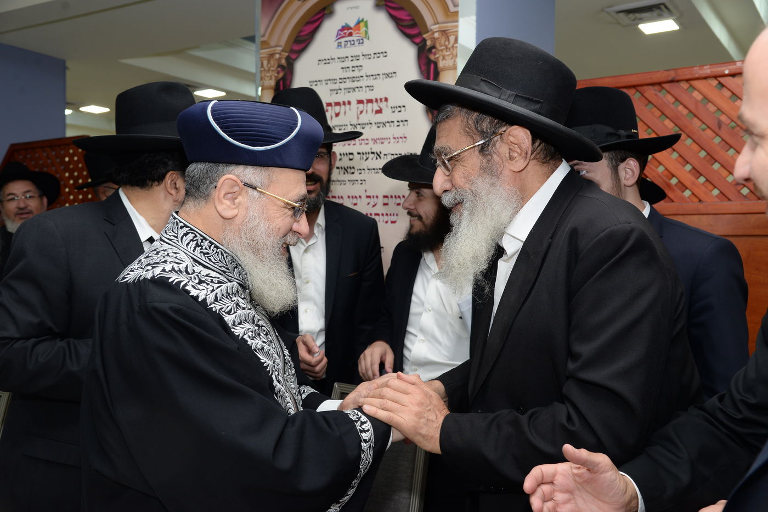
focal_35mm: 35
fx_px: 747
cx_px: 384
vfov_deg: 37.8
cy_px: 256
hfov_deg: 54.4
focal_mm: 35
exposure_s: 1/80
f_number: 5.6
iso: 640
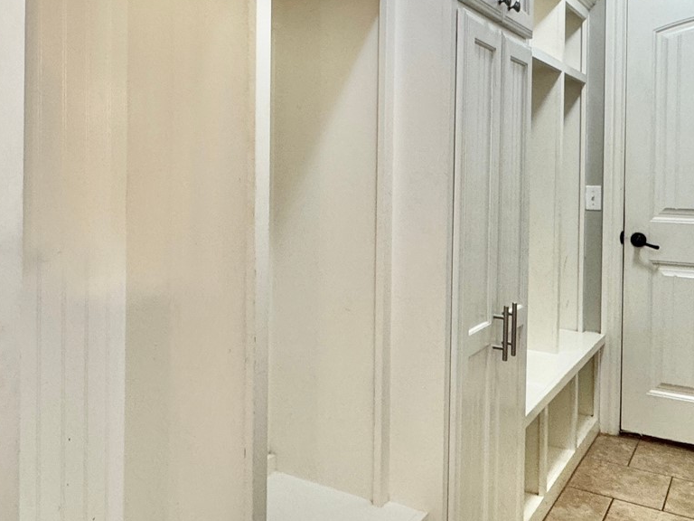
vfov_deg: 40.2
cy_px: 175
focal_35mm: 35
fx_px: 702
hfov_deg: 52.4
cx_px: 291
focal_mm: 2.22
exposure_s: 1/60
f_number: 2.2
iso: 160
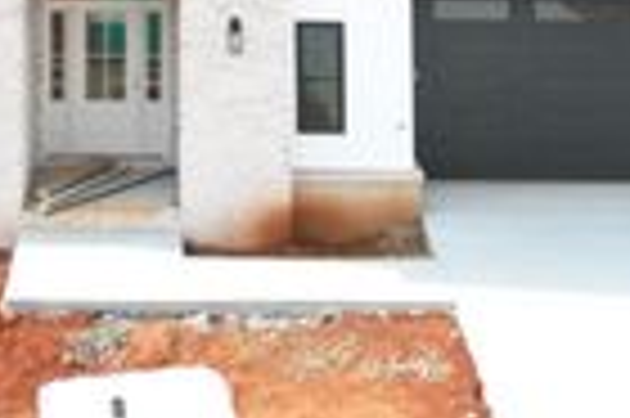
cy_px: -285
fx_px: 1556
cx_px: 99
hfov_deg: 22.5
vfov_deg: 13.9
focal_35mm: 89
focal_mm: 6.72
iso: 200
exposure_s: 1/2000
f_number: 1.7
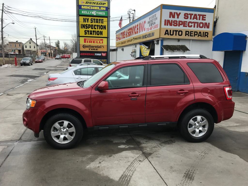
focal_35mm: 28
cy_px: 93
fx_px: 201
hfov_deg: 63.4
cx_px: 124
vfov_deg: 49.7
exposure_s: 1/825
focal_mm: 3.99
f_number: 1.8
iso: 20
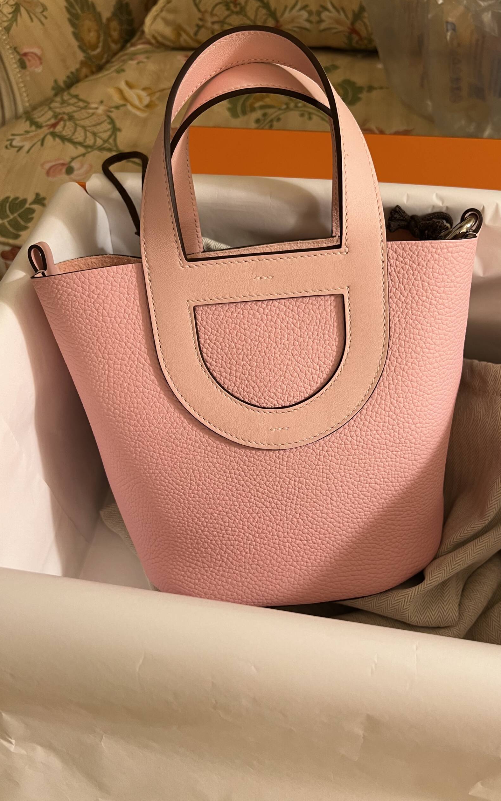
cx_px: 304
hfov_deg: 44.3
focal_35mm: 28
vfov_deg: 66.5
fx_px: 612
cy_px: 406
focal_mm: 5.7
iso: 80
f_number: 1.5
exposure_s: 1/50
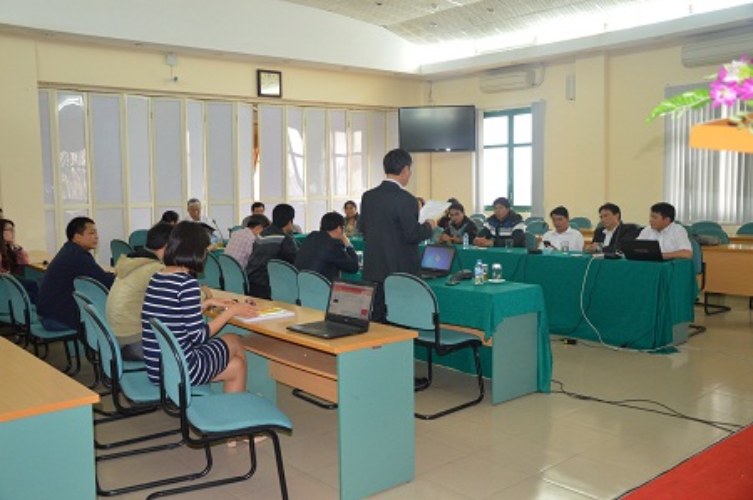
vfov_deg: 39.9
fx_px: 689
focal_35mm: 33
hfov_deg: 57.3
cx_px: 376
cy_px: 250
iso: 720
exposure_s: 1/60
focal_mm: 22
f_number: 3.8
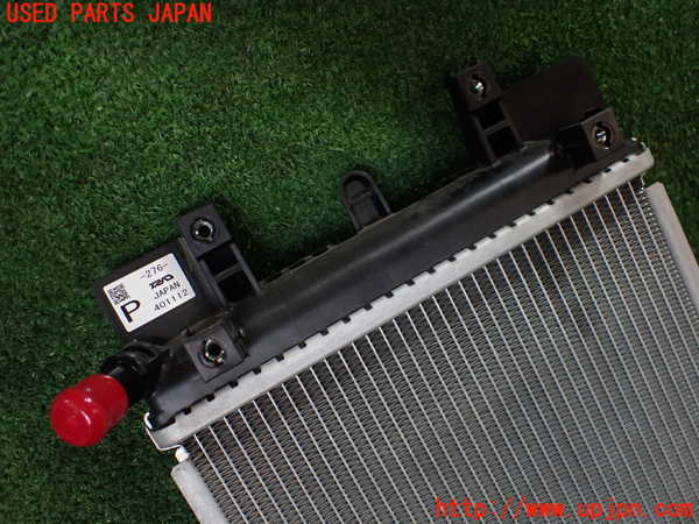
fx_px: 606
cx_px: 350
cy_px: 262
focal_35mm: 30
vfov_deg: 46.8
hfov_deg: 60.0
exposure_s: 1/125
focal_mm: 5.4
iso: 320
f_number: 2.3
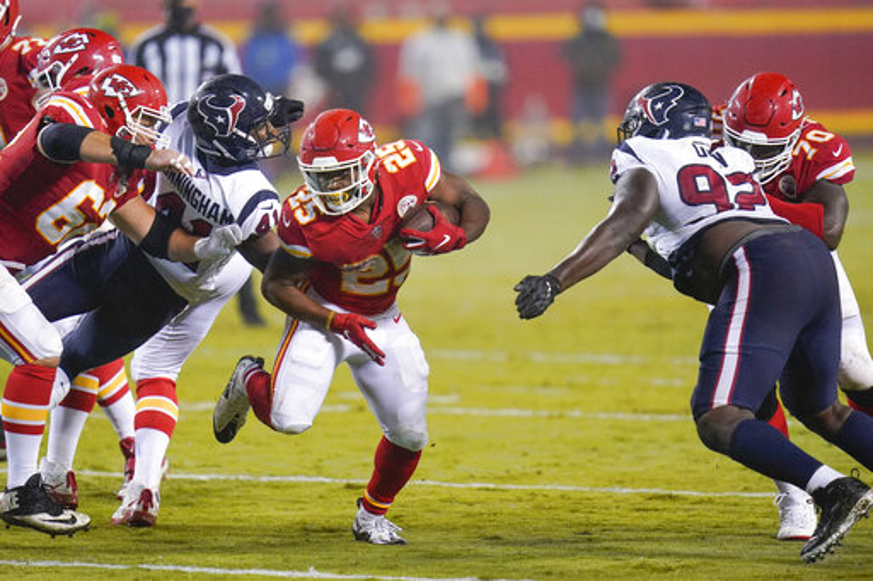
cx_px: 436
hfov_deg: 5.2
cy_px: 290
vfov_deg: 3.4
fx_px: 9696
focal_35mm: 400
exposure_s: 1/2500
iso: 2500
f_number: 2.8
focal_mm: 400
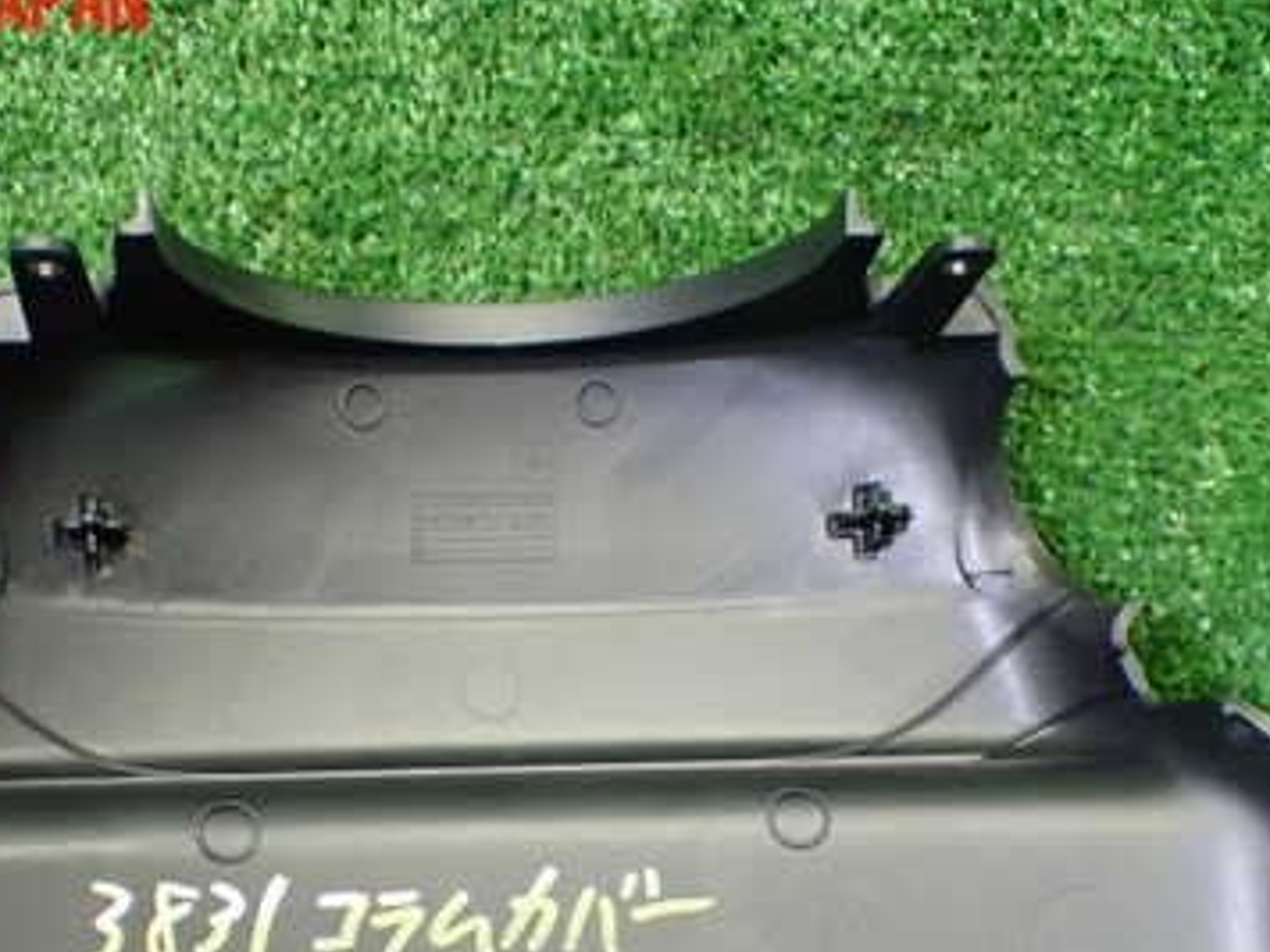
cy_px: 763
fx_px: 2348
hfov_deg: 30.2
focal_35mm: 64
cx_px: 567
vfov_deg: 22.6
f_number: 2.7
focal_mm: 6.83
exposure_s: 1/80
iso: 800
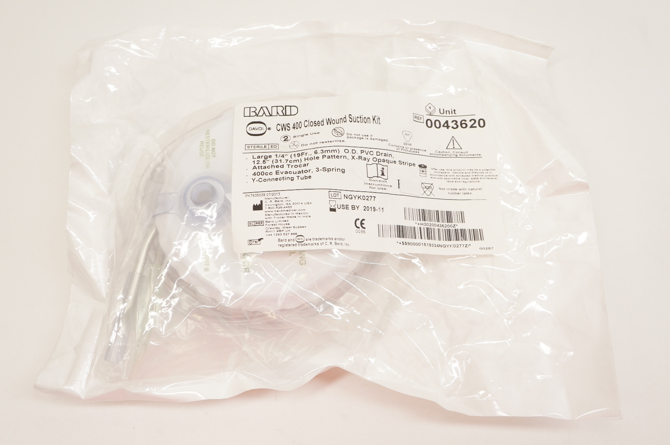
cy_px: 222
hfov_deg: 57.3
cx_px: 335
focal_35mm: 33
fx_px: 613
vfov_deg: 39.9
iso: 400
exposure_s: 1/60
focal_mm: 22
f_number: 7.1
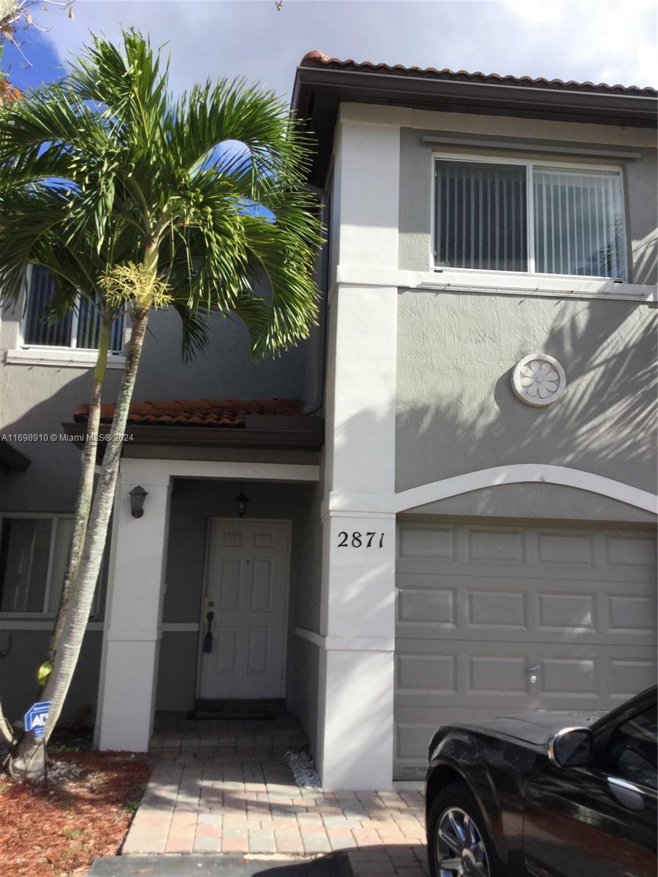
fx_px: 786
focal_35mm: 31
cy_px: 438
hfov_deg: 45.4
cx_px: 329
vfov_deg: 58.4
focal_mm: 3.3
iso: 25
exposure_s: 1/1006
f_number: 2.4
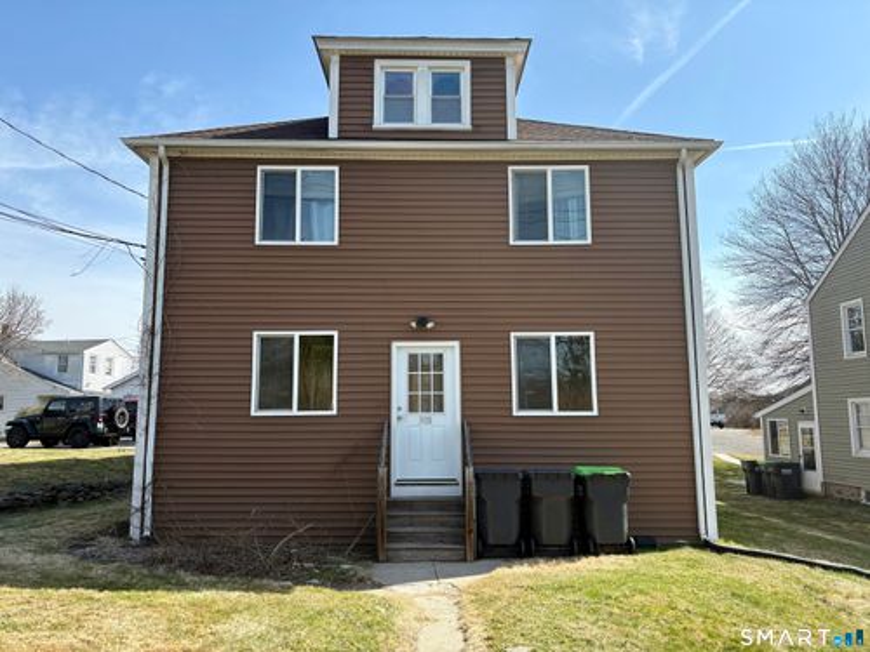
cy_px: 326
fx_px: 653
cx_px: 435
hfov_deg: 67.3
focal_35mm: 26
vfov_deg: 53.1
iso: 50
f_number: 1.6
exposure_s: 1/2012
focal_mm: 5.96
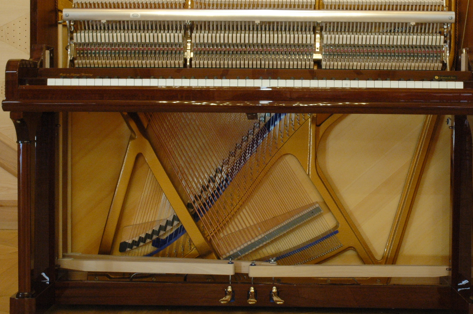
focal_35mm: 54
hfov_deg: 37.1
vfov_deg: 25.1
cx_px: 257
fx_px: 705
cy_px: 119
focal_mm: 27
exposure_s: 2
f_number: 22
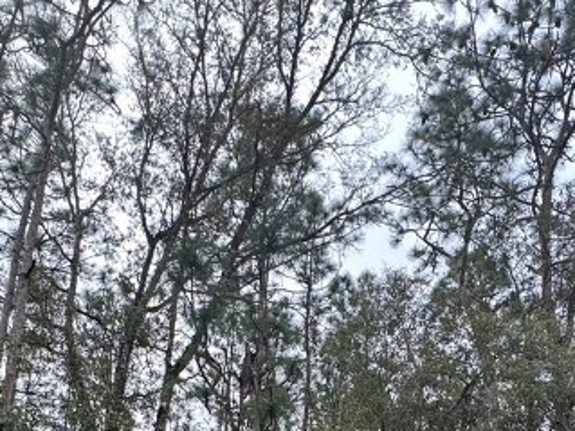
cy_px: 536
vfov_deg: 27.7
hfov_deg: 41.8
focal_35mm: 45
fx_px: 747
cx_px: 357
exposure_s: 1/242
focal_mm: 2.22
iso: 40
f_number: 2.2
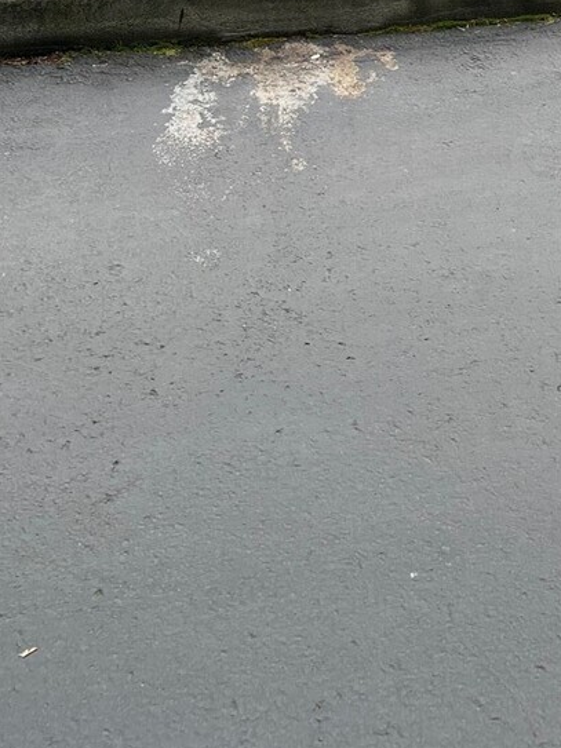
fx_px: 1492
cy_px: -202
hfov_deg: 21.0
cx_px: 456
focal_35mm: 69
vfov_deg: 24.8
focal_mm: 5.1
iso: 40
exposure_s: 1/133
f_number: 1.6
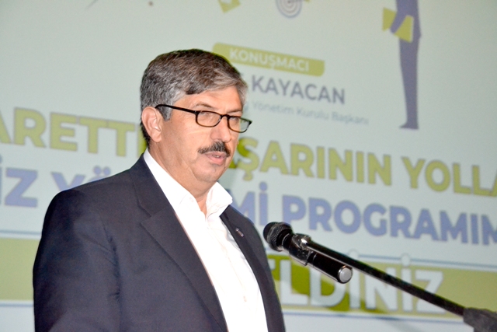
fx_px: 1367
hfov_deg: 20.6
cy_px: 166
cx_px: 248
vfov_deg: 13.8
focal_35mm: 99
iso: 3200
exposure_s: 1/60
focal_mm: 66
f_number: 5.3
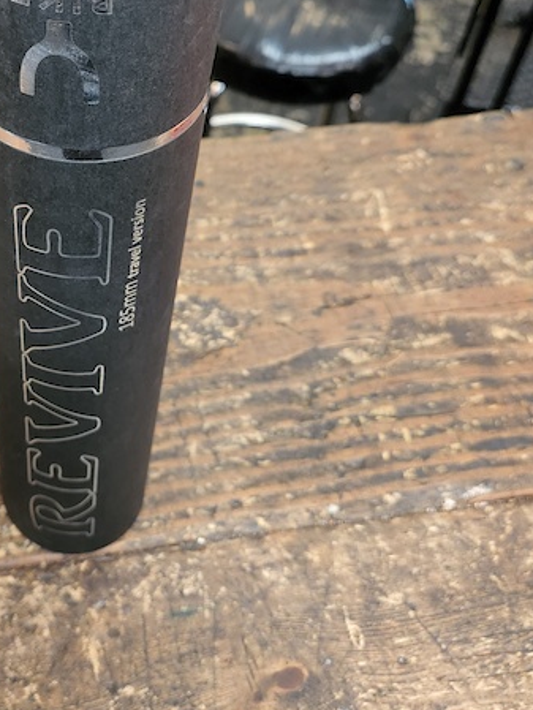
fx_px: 841
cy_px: 196
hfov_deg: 33.6
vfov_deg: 44.5
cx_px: 74
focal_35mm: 41
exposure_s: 1/120
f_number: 1.8
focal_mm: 5.4
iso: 1000
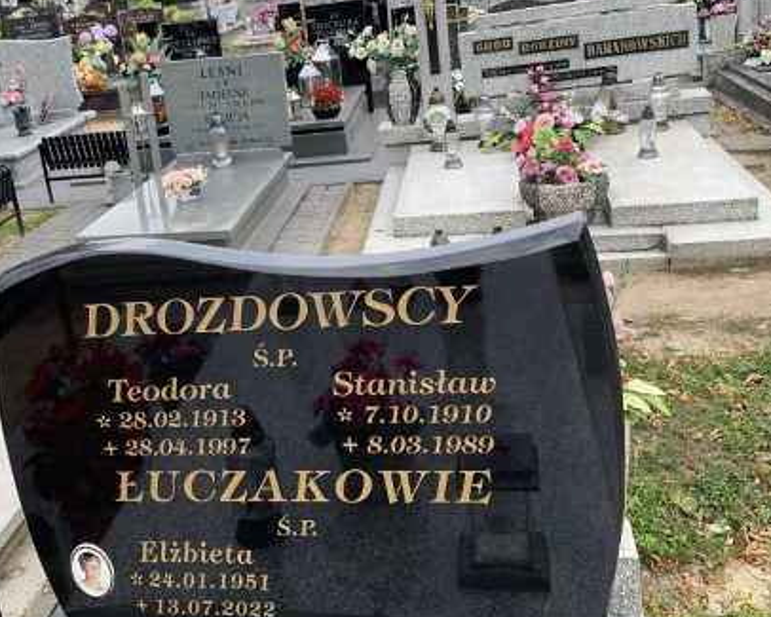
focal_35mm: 40
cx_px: 268
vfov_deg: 37.2
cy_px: 243
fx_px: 913
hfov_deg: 45.2
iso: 25
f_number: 1.8
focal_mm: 4.25
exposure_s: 1/635
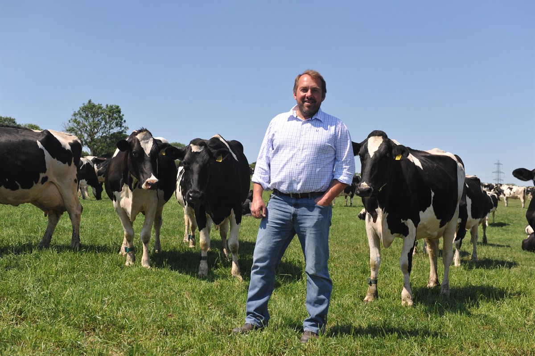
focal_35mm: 45
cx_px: 268
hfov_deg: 43.6
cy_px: 178
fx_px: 668
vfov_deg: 29.8
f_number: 5.6
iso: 1600
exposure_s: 1/8000
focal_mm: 45
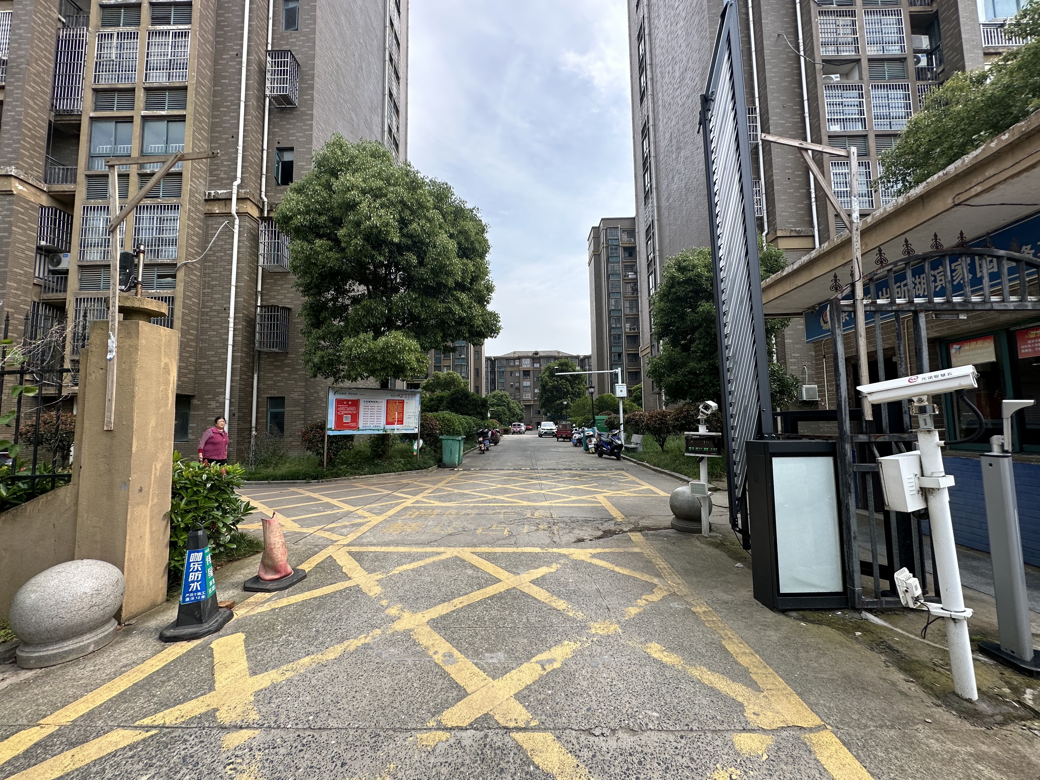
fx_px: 421
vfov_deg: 85.7
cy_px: 390
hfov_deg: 102.1
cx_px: 520
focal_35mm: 14
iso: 50
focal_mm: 2.22
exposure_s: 1/749
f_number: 2.2
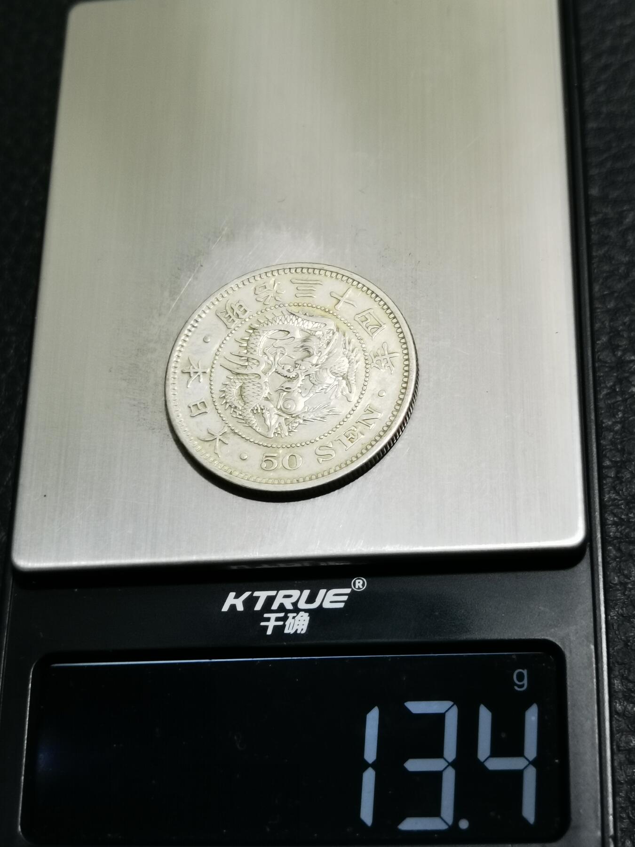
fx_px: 1492
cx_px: 318
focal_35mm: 61
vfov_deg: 31.7
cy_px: 424
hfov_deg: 24.0
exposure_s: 1/120
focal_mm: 6.67
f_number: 1.9
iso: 125
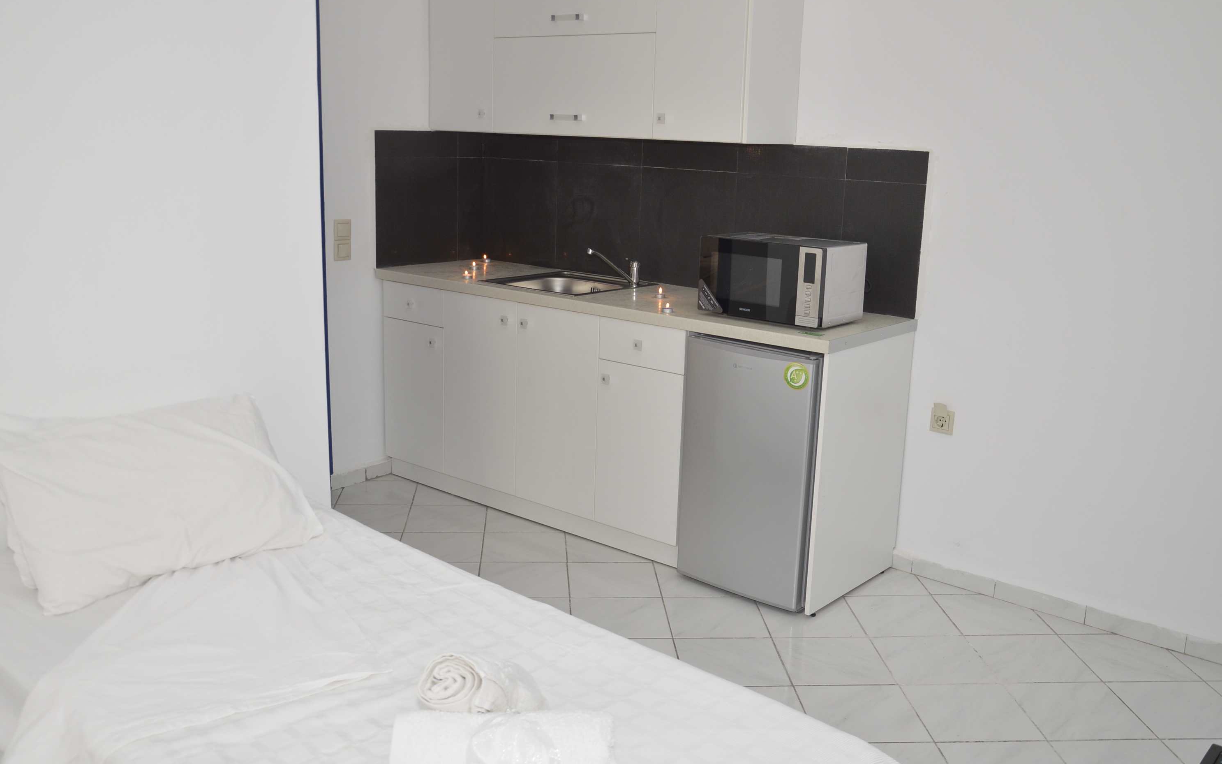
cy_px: 393
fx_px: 1132
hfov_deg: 56.7
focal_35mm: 34
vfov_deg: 37.3
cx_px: 618
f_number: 5.6
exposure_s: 1/60
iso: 400
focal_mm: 22
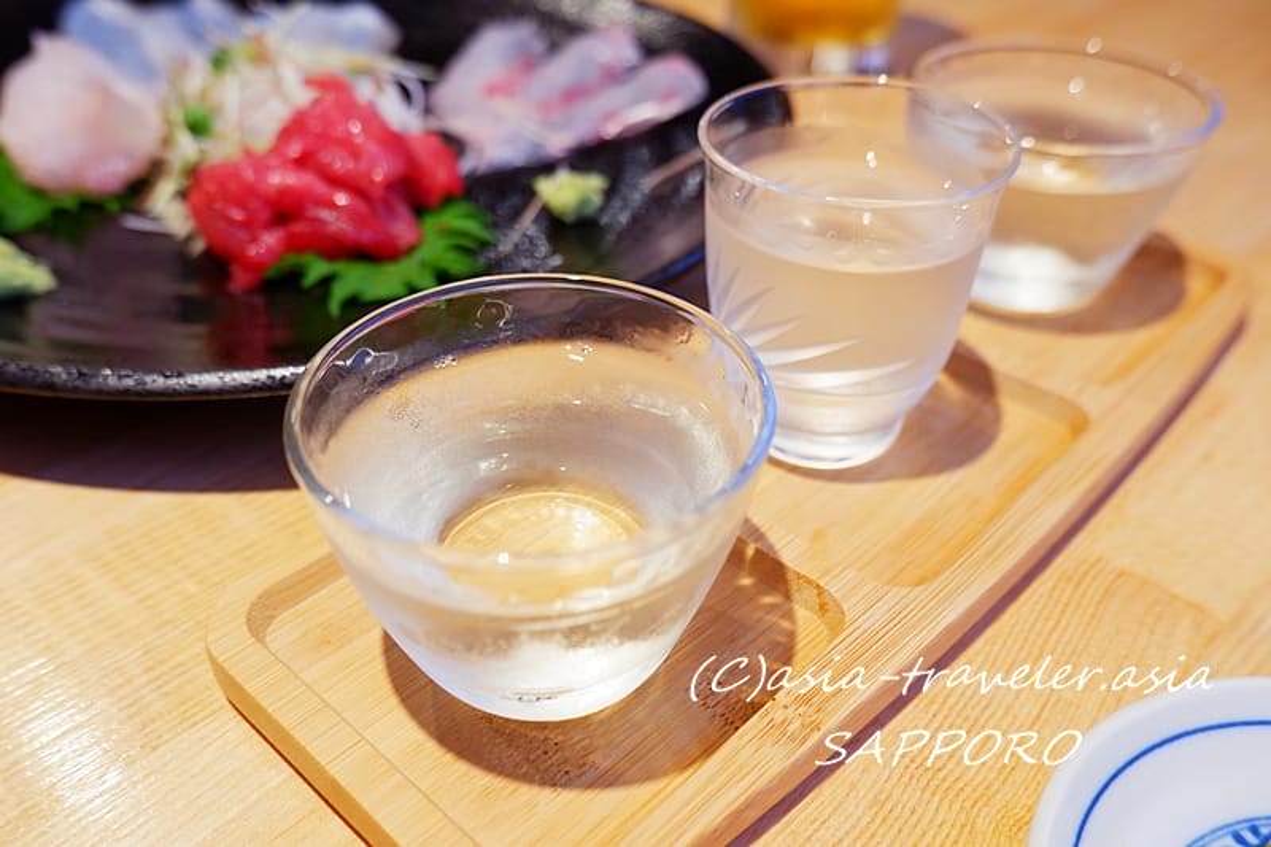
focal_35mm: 30
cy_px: 424
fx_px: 1059
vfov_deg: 43.6
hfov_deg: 61.9
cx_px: 636
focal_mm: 20.9
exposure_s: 1/45
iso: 1000
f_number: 4.2
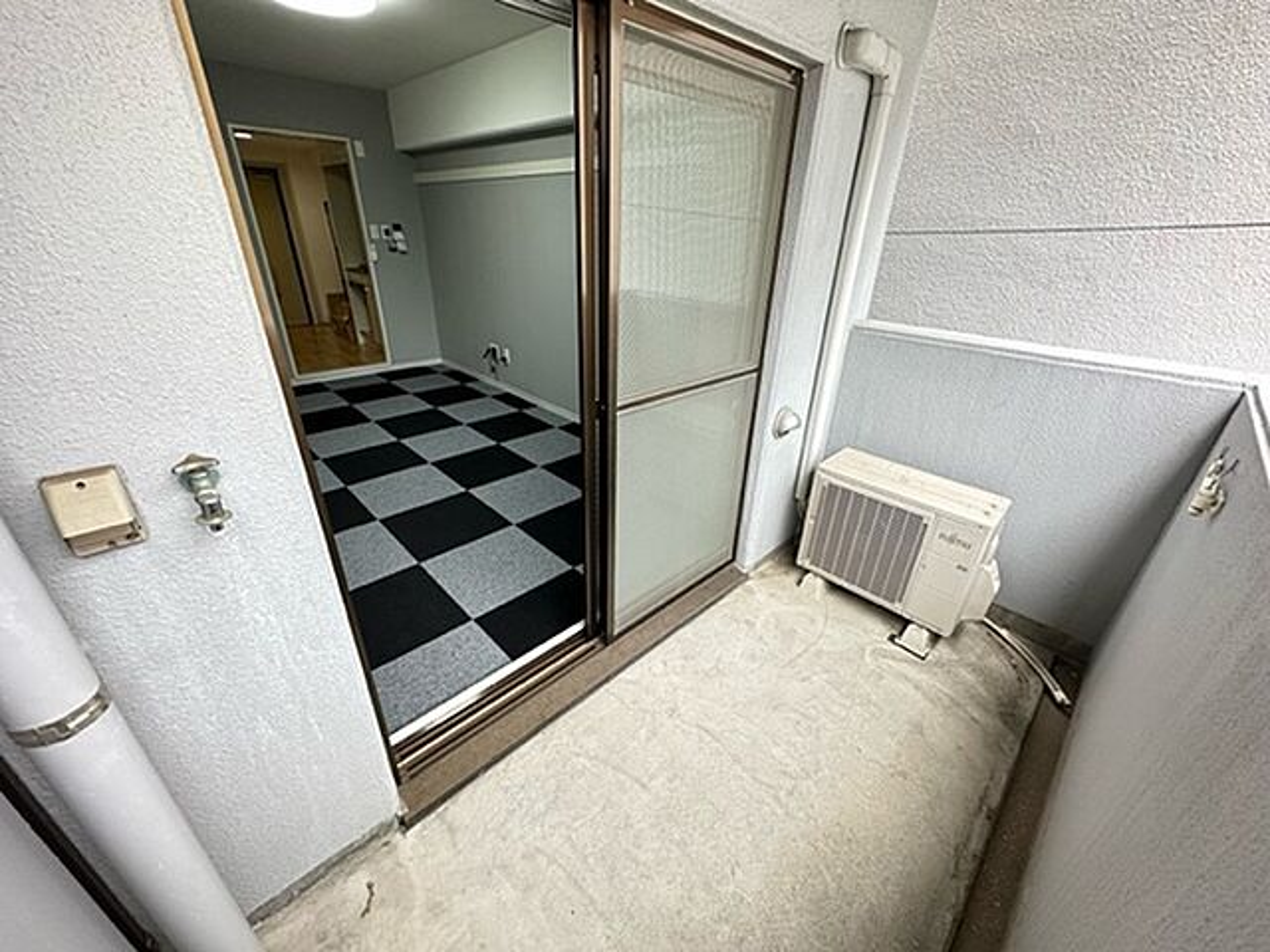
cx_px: 635
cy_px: 476
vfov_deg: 85.7
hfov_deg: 102.1
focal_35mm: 14
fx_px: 514
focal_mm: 2.22
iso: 200
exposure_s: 1/120
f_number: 2.2
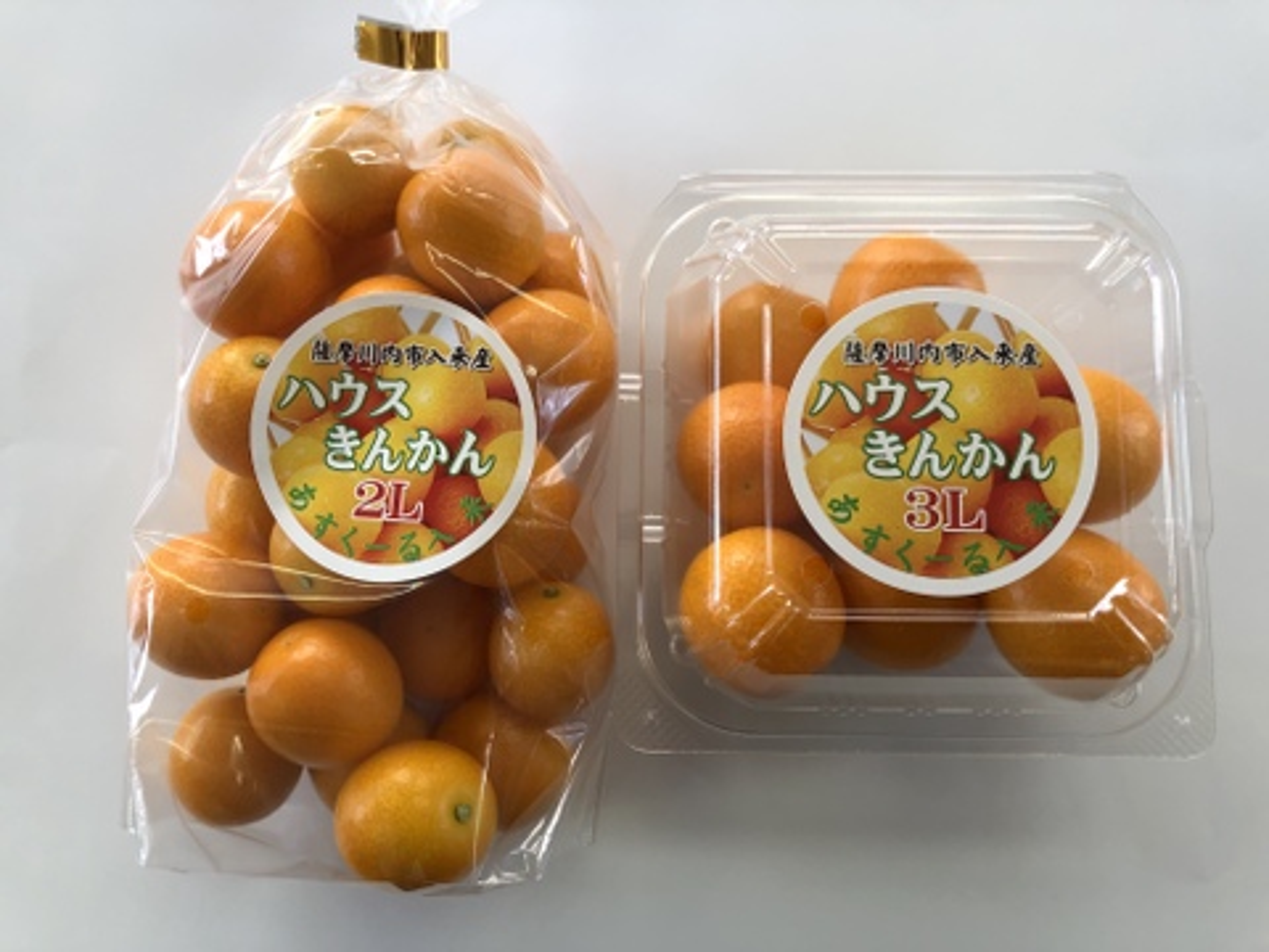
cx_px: 634
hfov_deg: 63.4
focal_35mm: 28
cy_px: 476
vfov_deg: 49.7
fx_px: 1026
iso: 64
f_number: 1.8
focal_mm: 4
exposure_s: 1/120
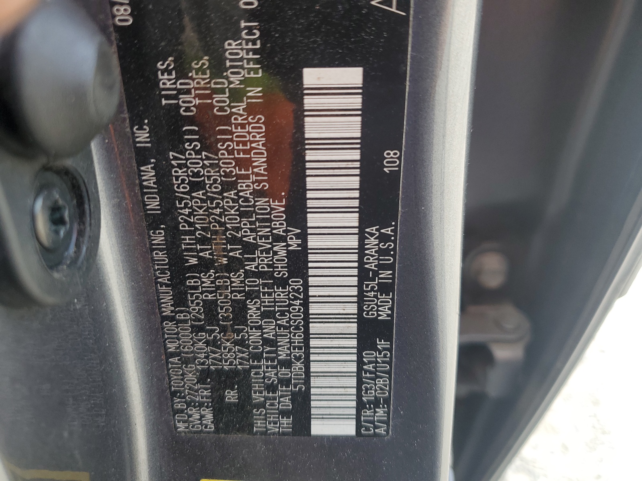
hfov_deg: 67.3
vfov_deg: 53.1
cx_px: 321
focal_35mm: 26
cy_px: 240
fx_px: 482
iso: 51
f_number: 1.5
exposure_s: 1/120
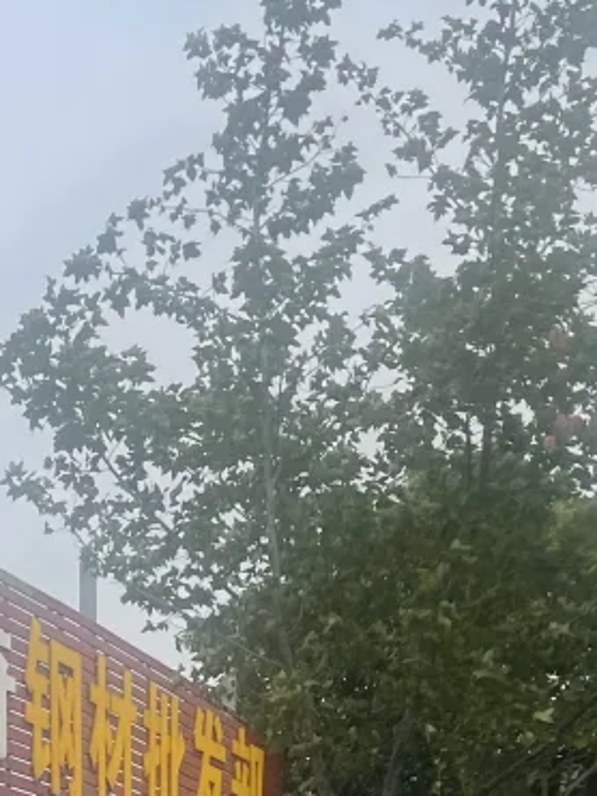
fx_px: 2232
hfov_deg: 14.7
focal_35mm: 97
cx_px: -140
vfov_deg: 18.9
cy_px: 1002
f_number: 1.6
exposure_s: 1/1642
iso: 32
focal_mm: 5.1
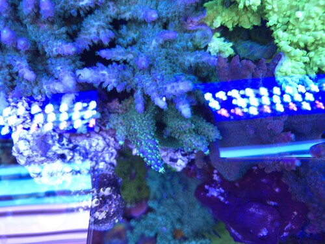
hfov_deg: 73.9
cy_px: 122
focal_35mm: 23
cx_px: 162
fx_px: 216
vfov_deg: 58.9
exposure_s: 1/50
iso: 100
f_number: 1.8
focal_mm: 5.4
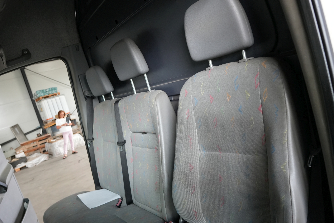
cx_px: 167
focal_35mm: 24
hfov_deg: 73.7
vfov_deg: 53.1
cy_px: 112
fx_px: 223
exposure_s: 1/160
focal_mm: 16
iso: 1600
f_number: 3.5
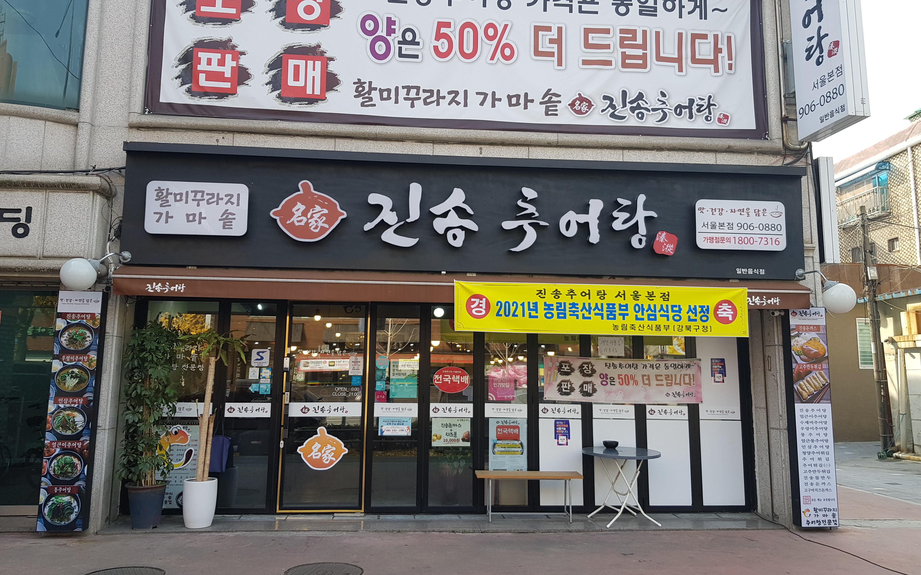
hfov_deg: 66.5
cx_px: 454
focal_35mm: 28
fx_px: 703
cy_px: 271
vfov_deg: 44.5
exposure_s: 1/381
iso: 40
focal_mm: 4.2
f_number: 1.7
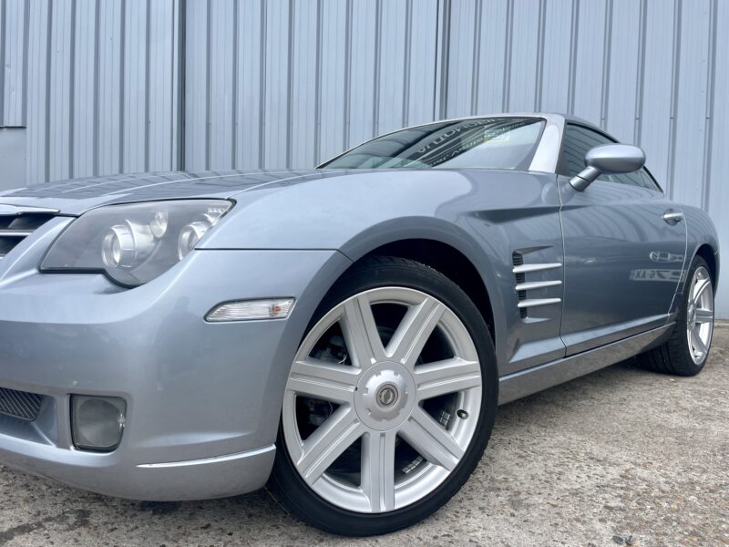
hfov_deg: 67.3
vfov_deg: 53.1
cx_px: 364
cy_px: 274
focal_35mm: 26
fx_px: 548
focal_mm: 4.2
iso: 32
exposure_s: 1/1715
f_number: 1.6
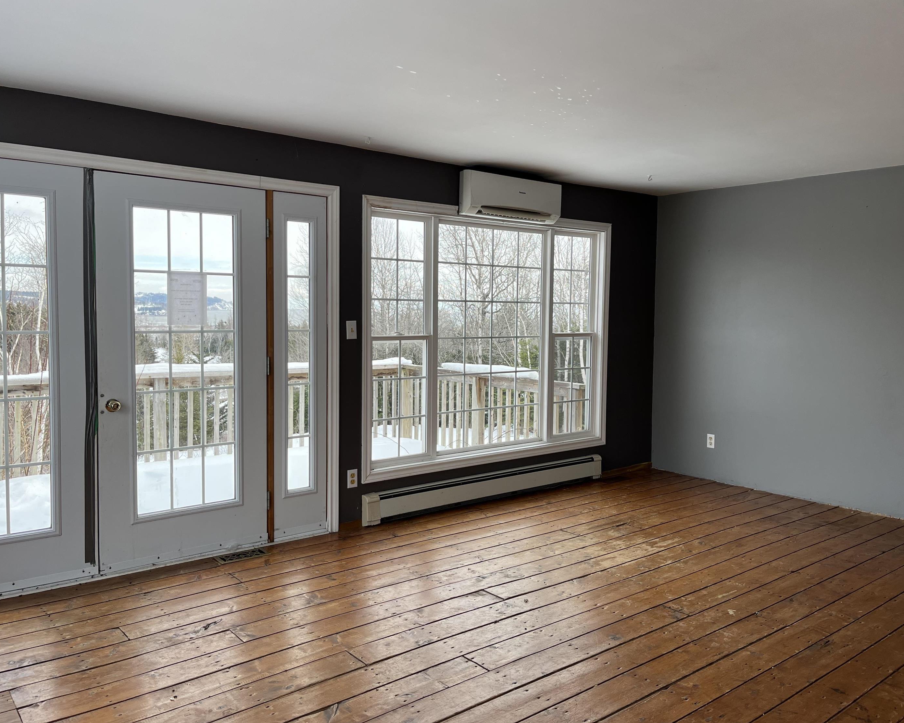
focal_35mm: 28
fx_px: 749
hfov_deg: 62.2
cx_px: 460
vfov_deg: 51.5
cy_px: 356
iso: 50
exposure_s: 1/563
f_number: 1.6
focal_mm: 5.1
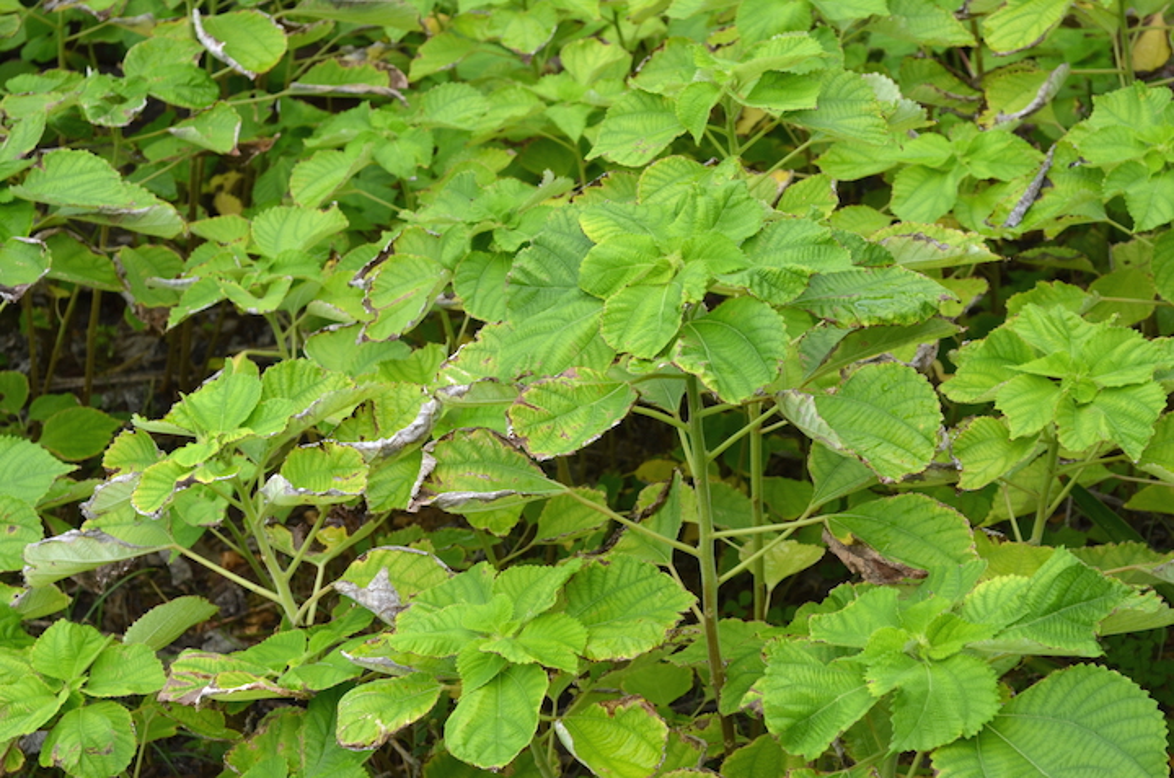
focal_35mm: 82
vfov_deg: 16.5
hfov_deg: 24.7
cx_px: 587
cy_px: 389
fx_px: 2685
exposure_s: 1/250
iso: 180
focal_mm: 55
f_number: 8
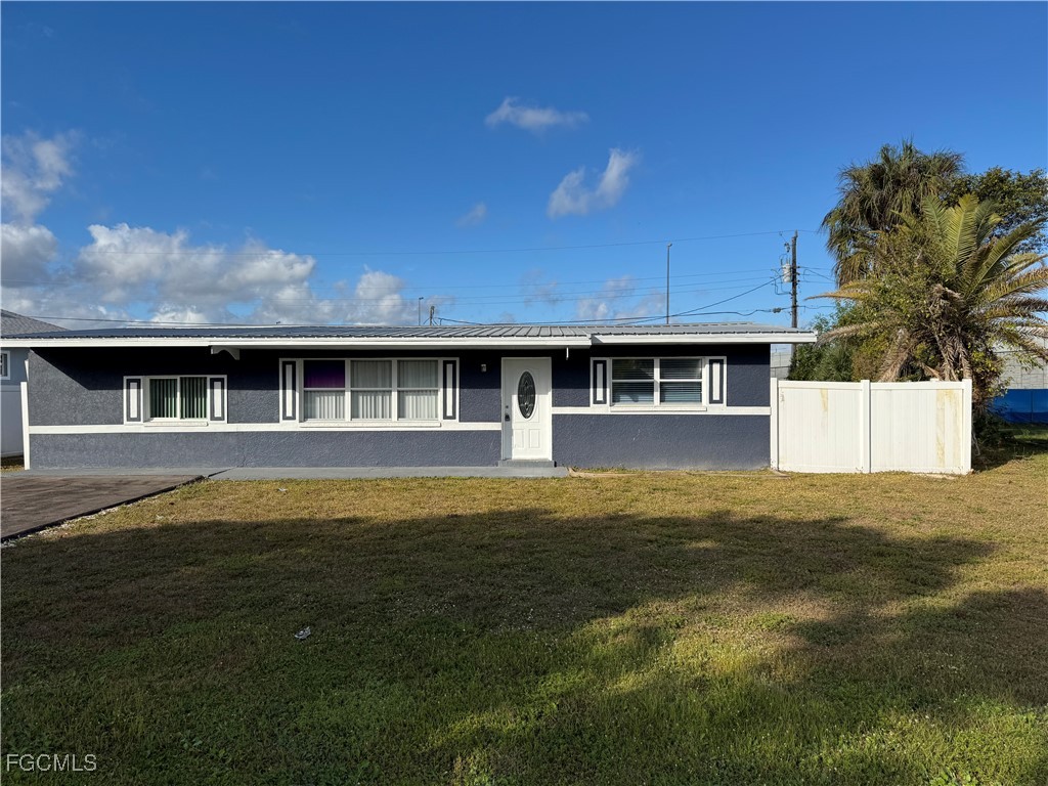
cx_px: 524
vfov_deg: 56.8
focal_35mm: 24
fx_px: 727
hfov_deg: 71.6
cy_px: 393
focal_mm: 6.76
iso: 80
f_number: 1.78
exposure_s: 1/5814
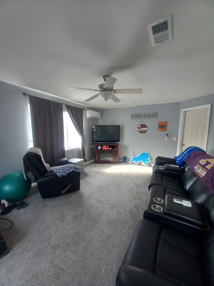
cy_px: 143
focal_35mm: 13
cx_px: 107
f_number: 2.2
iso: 100
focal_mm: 1.13
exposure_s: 1/60
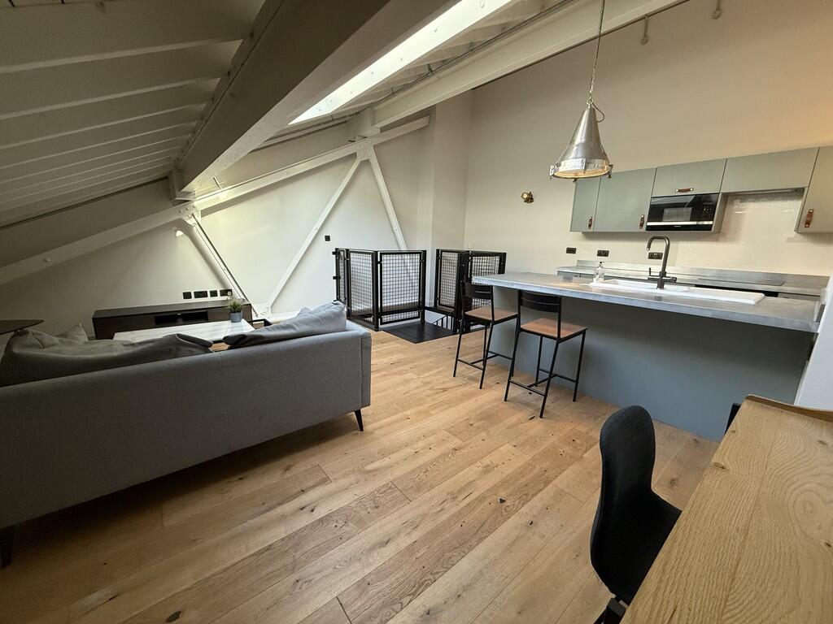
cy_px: 312
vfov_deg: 85.7
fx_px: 337
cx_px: 416
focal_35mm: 14
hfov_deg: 102.1
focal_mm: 2.22
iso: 320
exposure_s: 1/100
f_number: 2.2
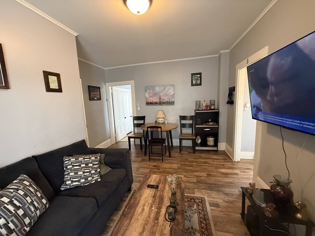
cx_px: 158
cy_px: 118
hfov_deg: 102.1
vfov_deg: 85.7
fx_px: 127
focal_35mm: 14
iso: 640
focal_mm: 2.22
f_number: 2.2
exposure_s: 1/60
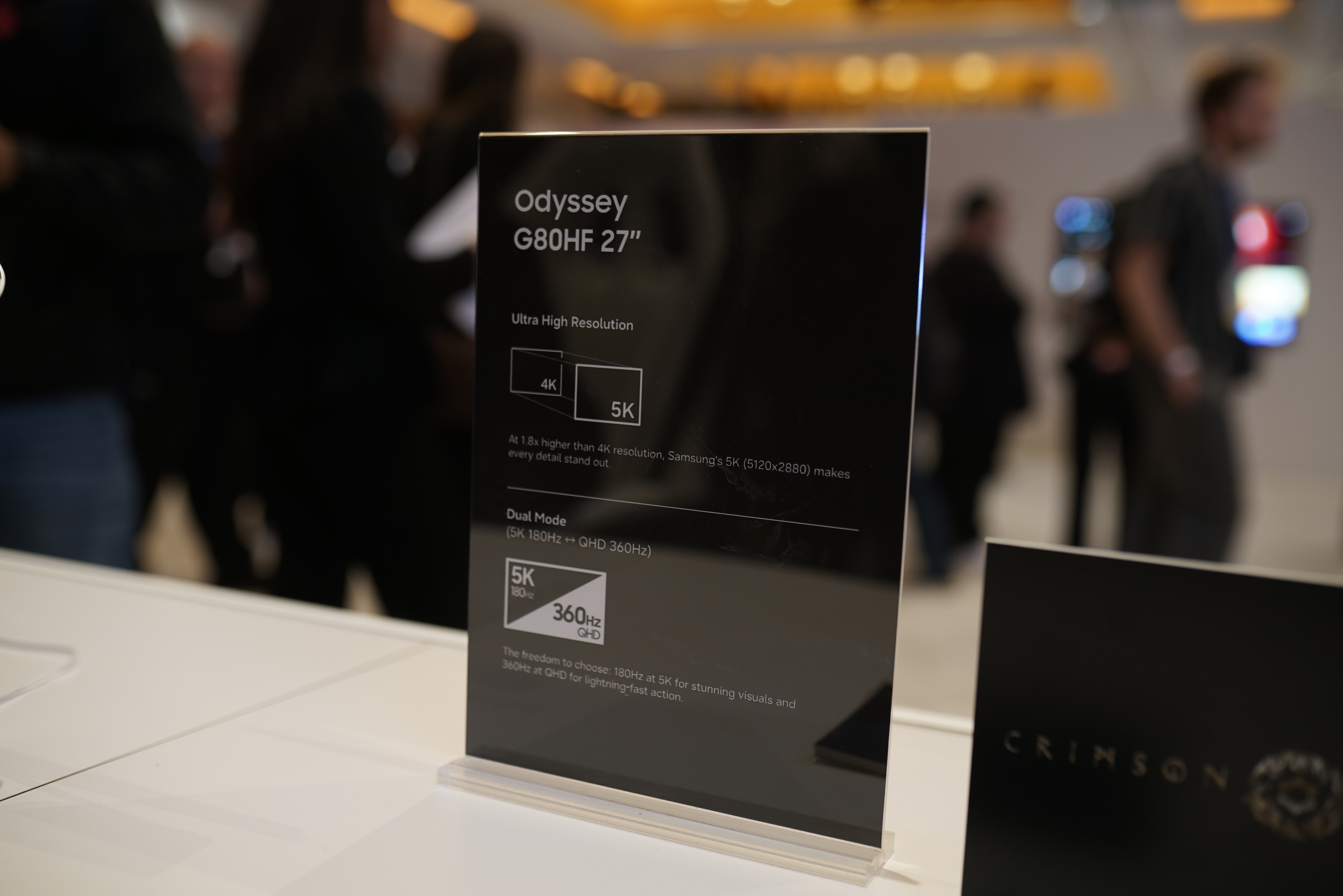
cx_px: 672
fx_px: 1306
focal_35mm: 35
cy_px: 448
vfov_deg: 37.9
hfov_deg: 54.4
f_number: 2.2
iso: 400
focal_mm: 35
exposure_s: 1/100
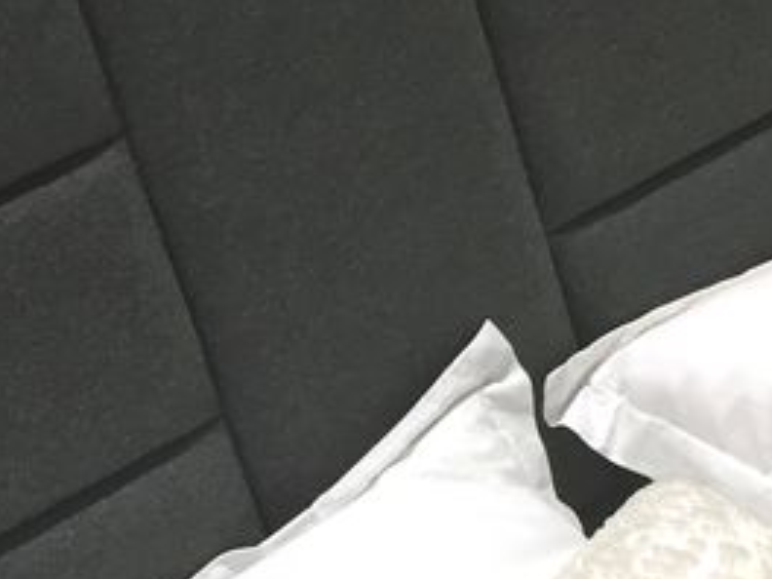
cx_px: 278
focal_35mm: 110
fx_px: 2453
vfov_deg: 13.5
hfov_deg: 17.9
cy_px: 336
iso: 32
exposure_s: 1/33
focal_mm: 4.15
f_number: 2.2
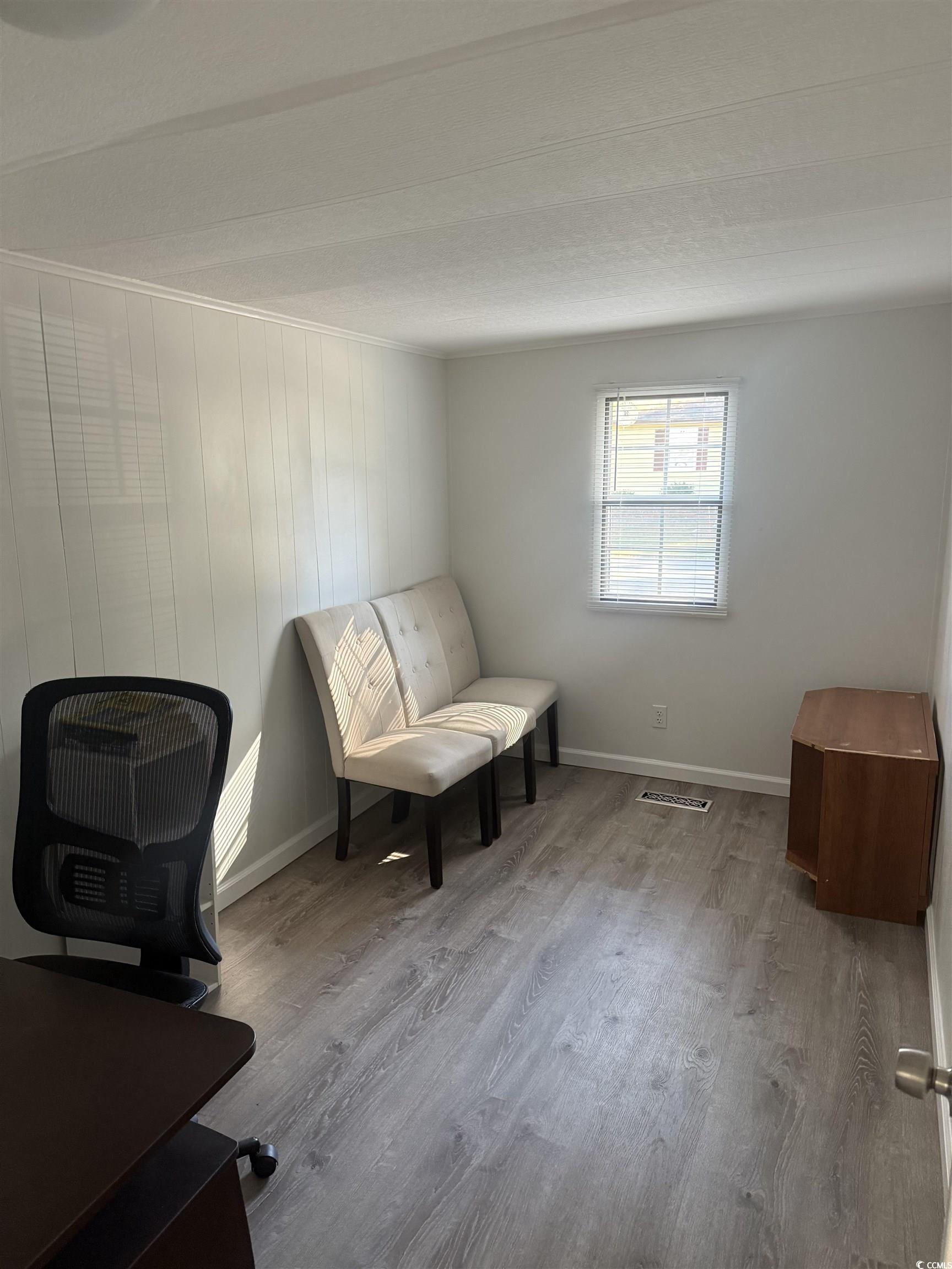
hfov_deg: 56.8
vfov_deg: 71.6
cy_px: 634
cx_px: 476
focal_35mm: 24
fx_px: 880
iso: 320
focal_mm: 6.76
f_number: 1.78
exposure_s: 1/60
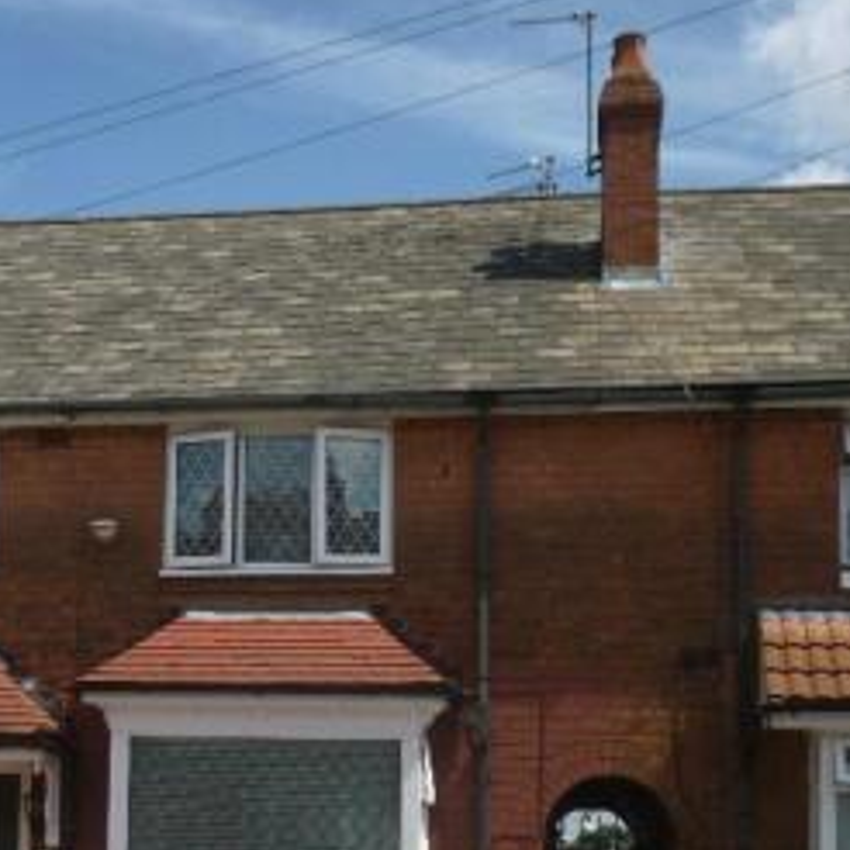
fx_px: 1806
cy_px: 710
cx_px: 143
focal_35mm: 65
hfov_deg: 25.9
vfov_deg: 25.9
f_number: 3.4
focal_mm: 5.6
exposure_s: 1/1000
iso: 100
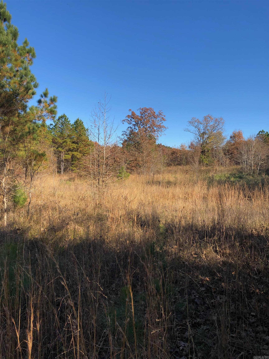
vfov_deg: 63.4
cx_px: 134
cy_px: 180
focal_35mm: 28
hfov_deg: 49.7
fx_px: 290
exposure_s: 1/1091
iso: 20
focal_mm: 4
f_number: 1.8
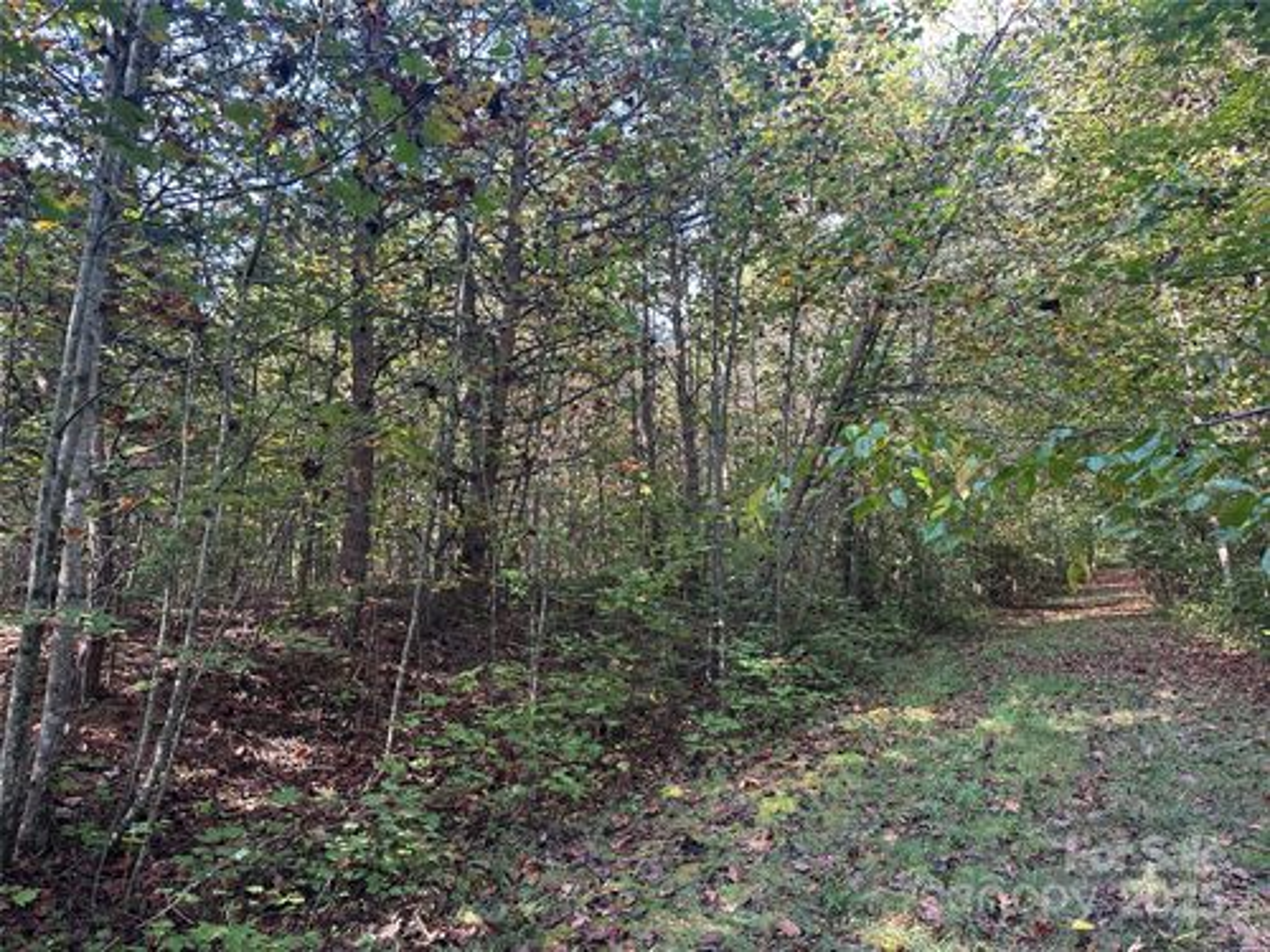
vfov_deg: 56.8
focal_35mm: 24
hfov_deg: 71.6
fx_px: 881
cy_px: 476
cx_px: 635
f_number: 1.78
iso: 100
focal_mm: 6.86
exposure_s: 1/121
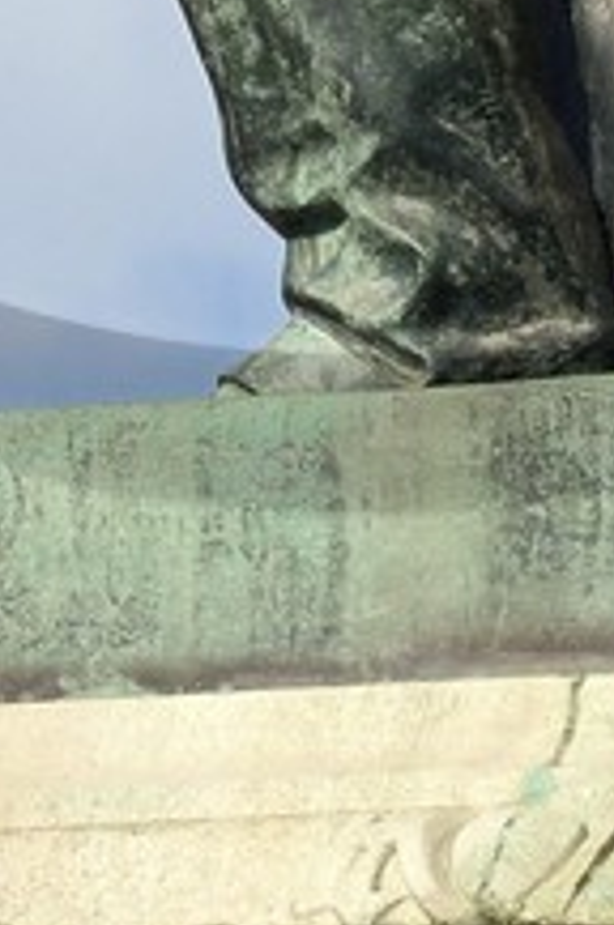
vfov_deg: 4.0
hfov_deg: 2.7
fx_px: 13268
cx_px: 354
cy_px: -818
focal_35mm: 517
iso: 200
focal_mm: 70
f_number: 18
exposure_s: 1/200
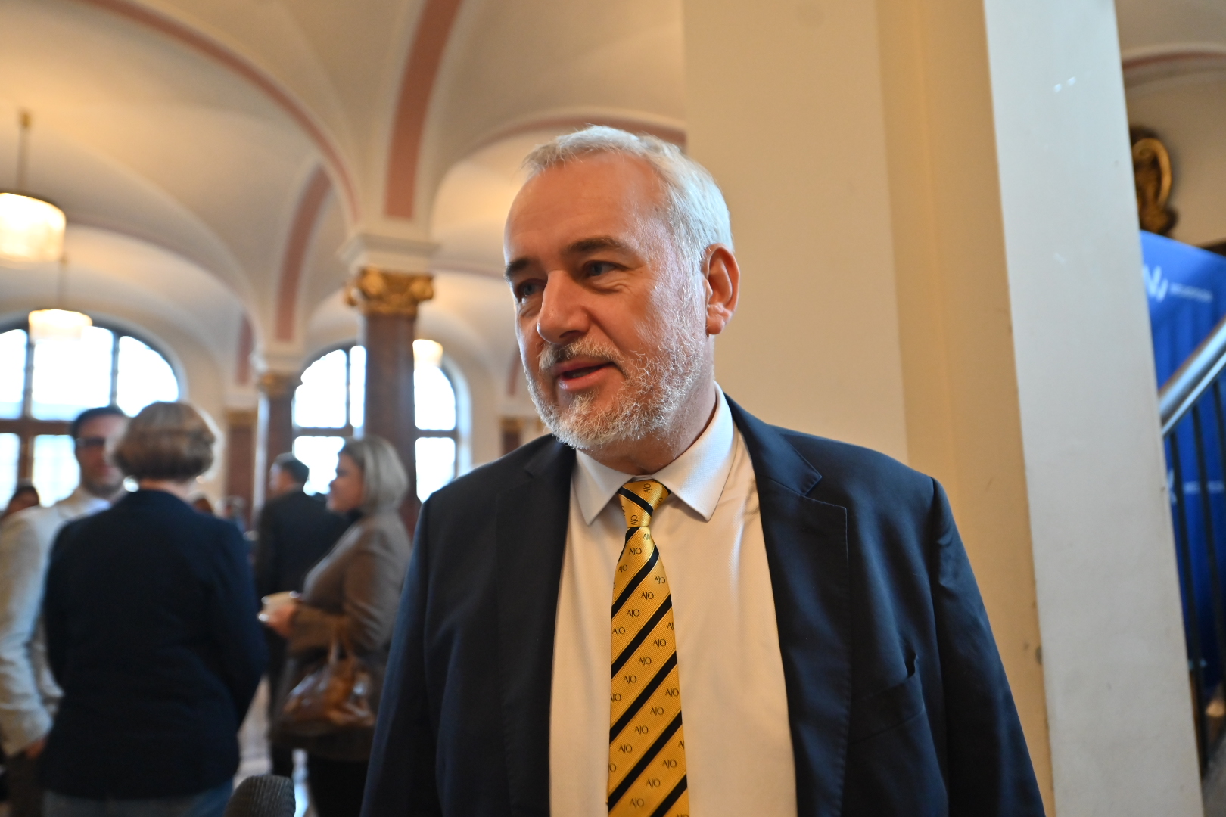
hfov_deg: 73.7
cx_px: 613
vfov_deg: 53.1
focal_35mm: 24
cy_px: 408
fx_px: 817
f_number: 2.8
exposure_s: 1/400
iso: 2800
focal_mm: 24
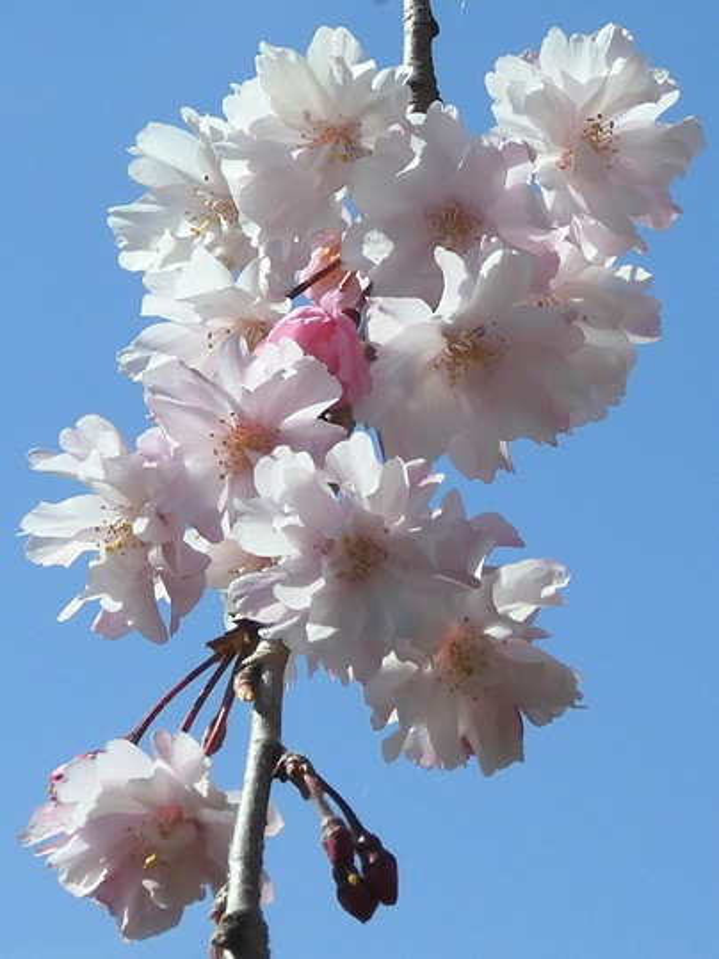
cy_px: 480
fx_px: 1939
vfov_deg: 27.8
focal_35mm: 70
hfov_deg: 21.0
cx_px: 360
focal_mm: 12.5
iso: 100
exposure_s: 1/1250
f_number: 4.5
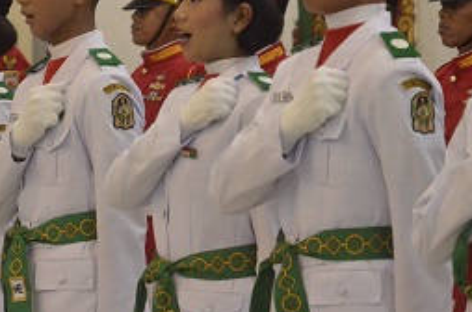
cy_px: 71
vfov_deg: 4.9
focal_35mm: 279
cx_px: 125
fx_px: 3650
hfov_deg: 7.4
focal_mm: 85
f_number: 5.6
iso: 5000
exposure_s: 1/100
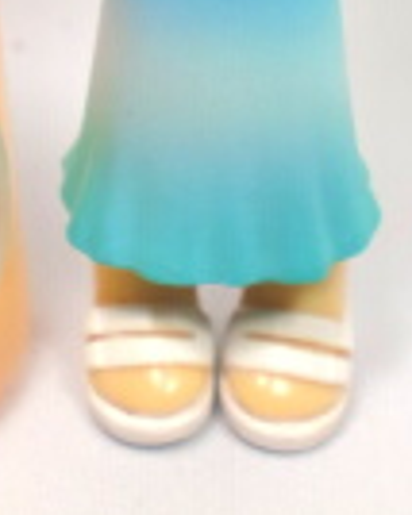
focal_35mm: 102
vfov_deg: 17.2
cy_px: -231
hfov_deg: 15.0
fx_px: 1556
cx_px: 89
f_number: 3.1
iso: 64
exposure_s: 1/60
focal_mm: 6.3
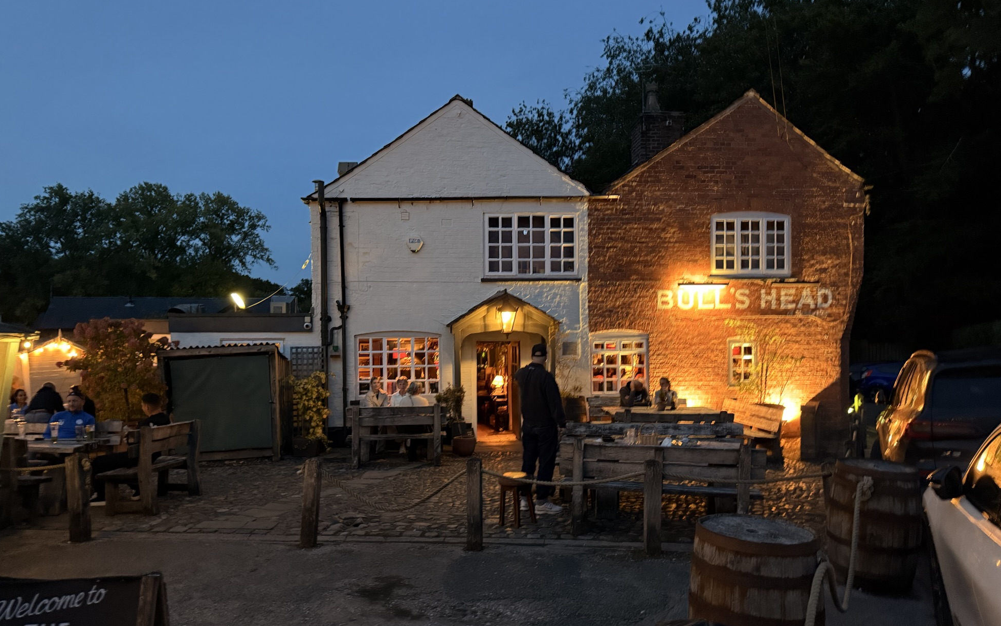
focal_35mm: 26
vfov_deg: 47.6
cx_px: 492
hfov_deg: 70.4
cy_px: 333
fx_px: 709
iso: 1000
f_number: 1.78
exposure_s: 1/25
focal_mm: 6.76
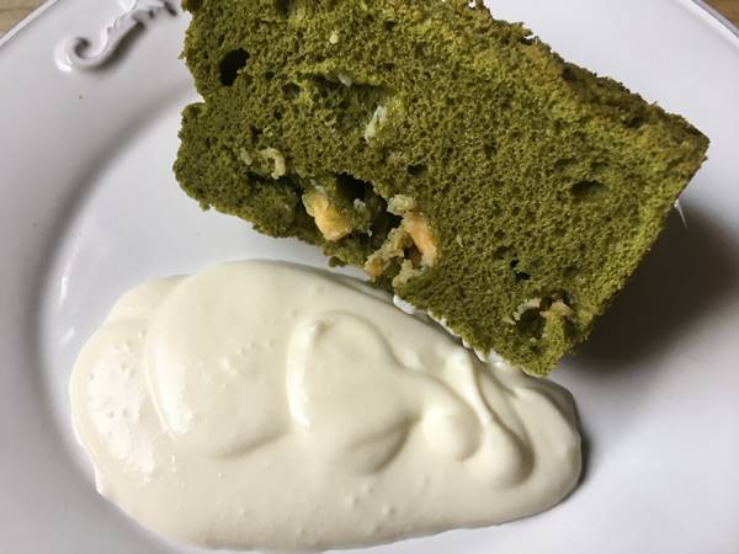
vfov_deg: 48.2
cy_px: 277
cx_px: 370
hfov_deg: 61.7
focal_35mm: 29
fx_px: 619
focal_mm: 4.15
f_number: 2.2
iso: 32
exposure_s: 1/33
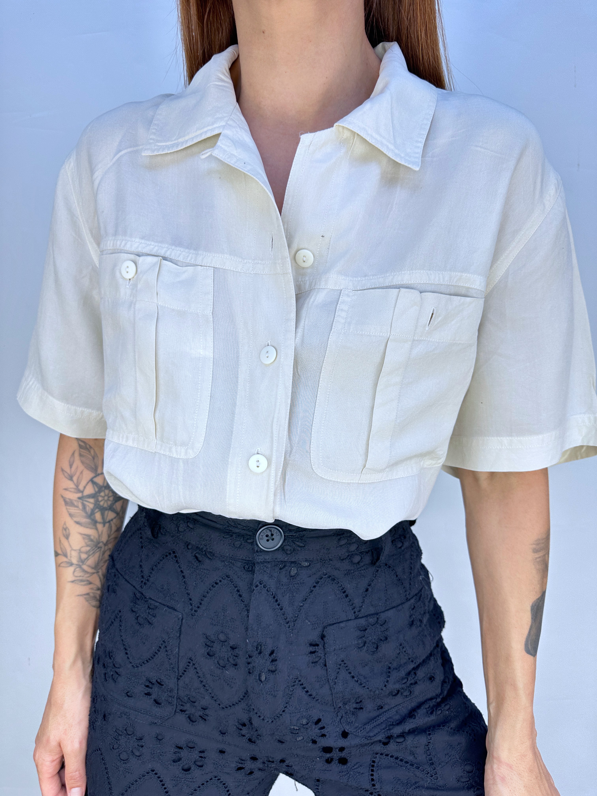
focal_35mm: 24
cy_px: 398
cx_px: 298
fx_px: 552
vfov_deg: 71.6
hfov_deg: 56.8
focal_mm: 6.86
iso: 80
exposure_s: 1/446
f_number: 1.78
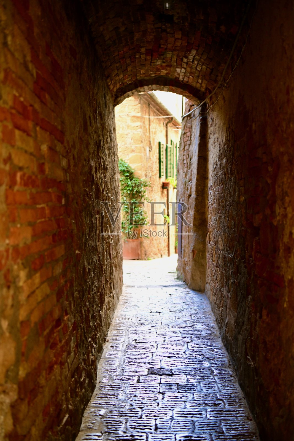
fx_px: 588
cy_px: 220
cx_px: 147
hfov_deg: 28.1
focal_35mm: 48
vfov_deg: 41.1
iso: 500
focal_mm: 48
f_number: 2.8
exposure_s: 1/50
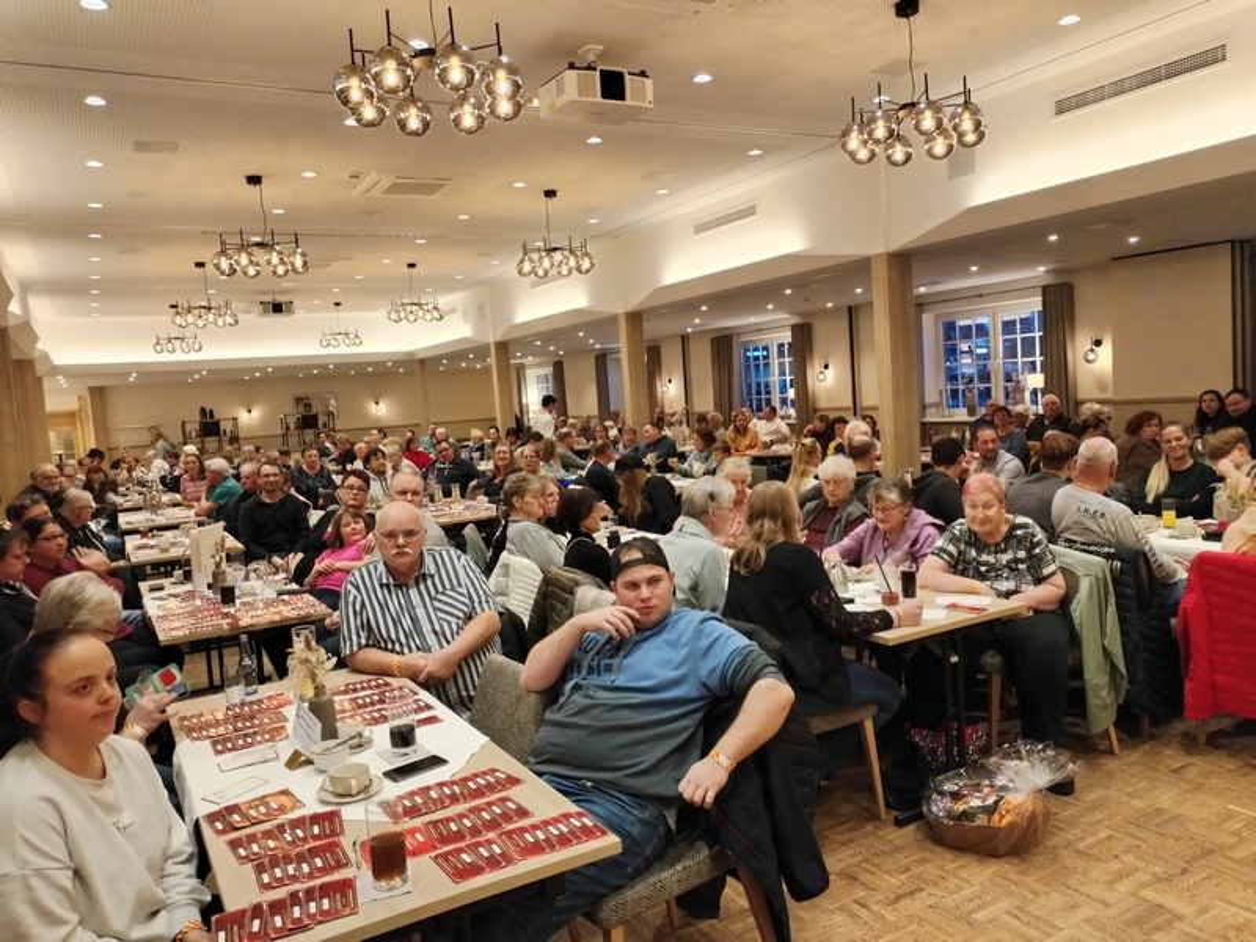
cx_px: 628
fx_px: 1052
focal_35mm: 29
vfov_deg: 48.2
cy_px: 471
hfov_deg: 61.7
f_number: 1.8
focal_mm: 4.75
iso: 564
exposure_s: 1/33.3
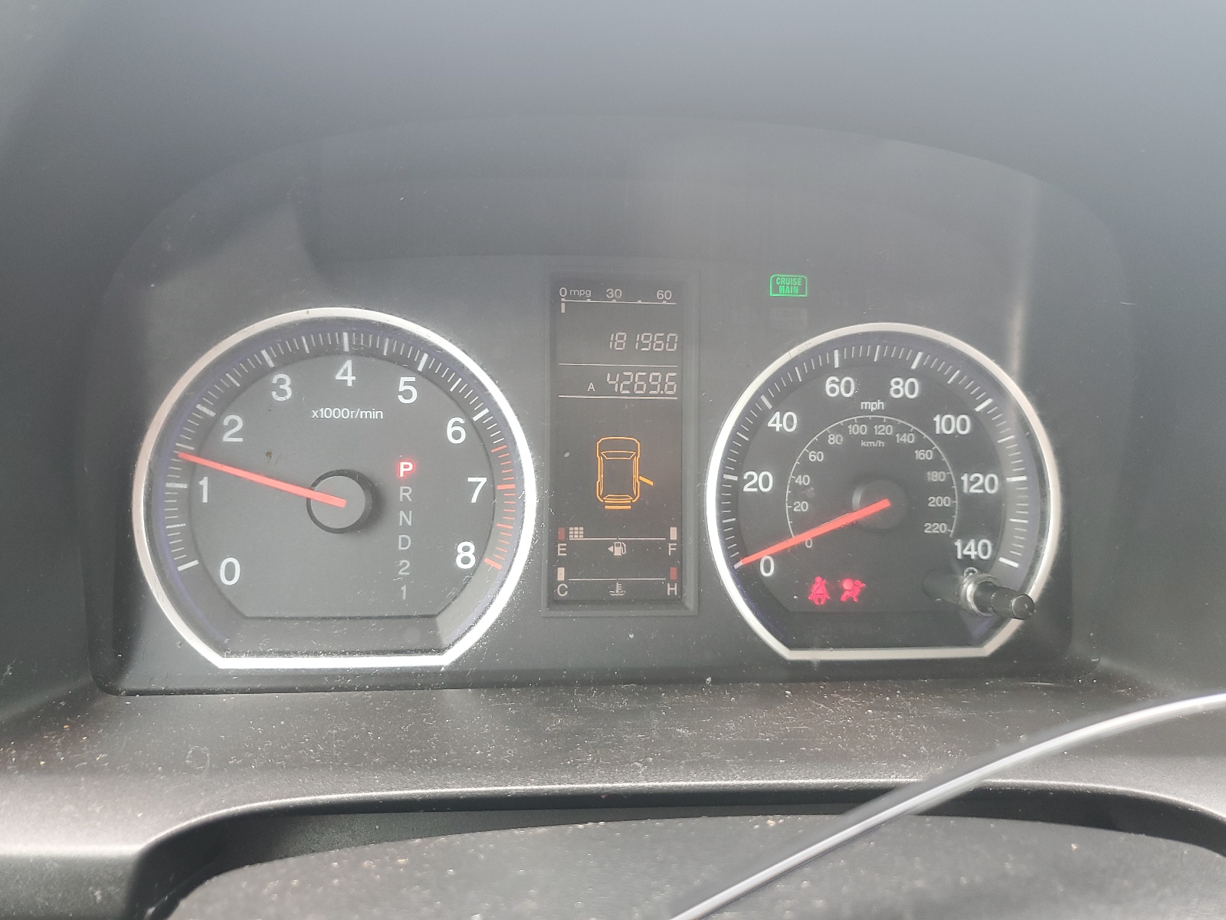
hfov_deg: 67.3
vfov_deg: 53.1
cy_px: 460
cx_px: 613
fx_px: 921
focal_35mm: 26
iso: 59
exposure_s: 1/60.2
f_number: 1.5
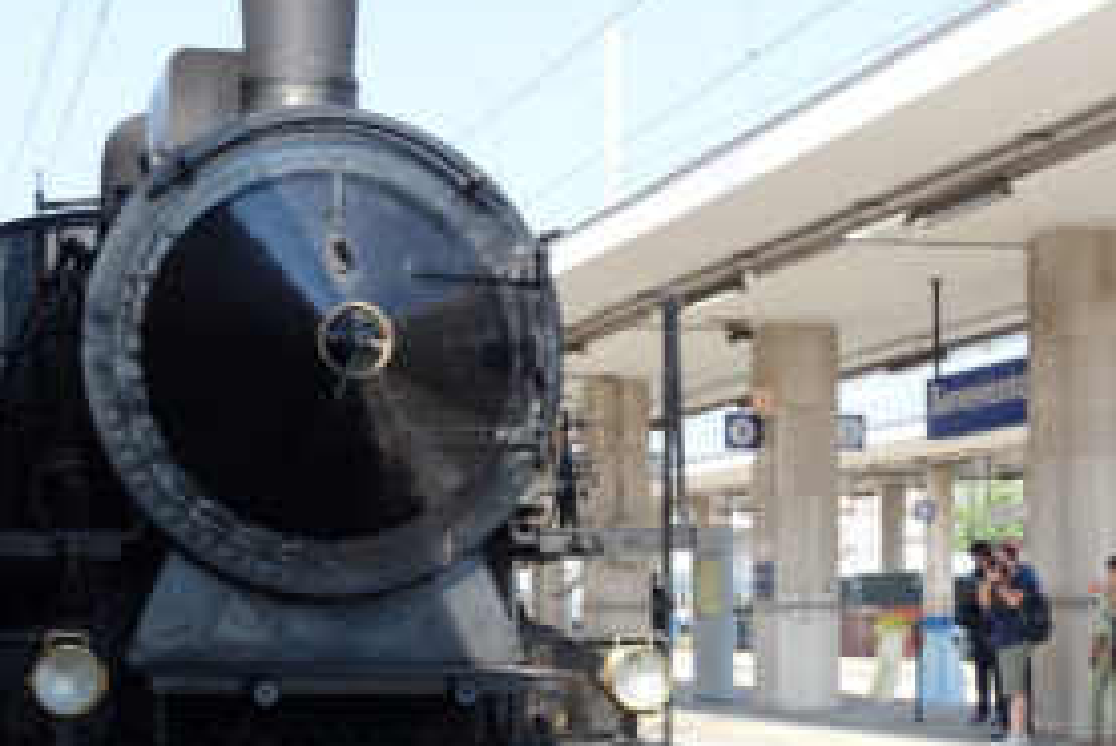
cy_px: 593
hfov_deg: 26.0
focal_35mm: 78
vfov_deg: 17.4
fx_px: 2419
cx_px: 620
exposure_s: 1/200
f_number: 5
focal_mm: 13.37
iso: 125
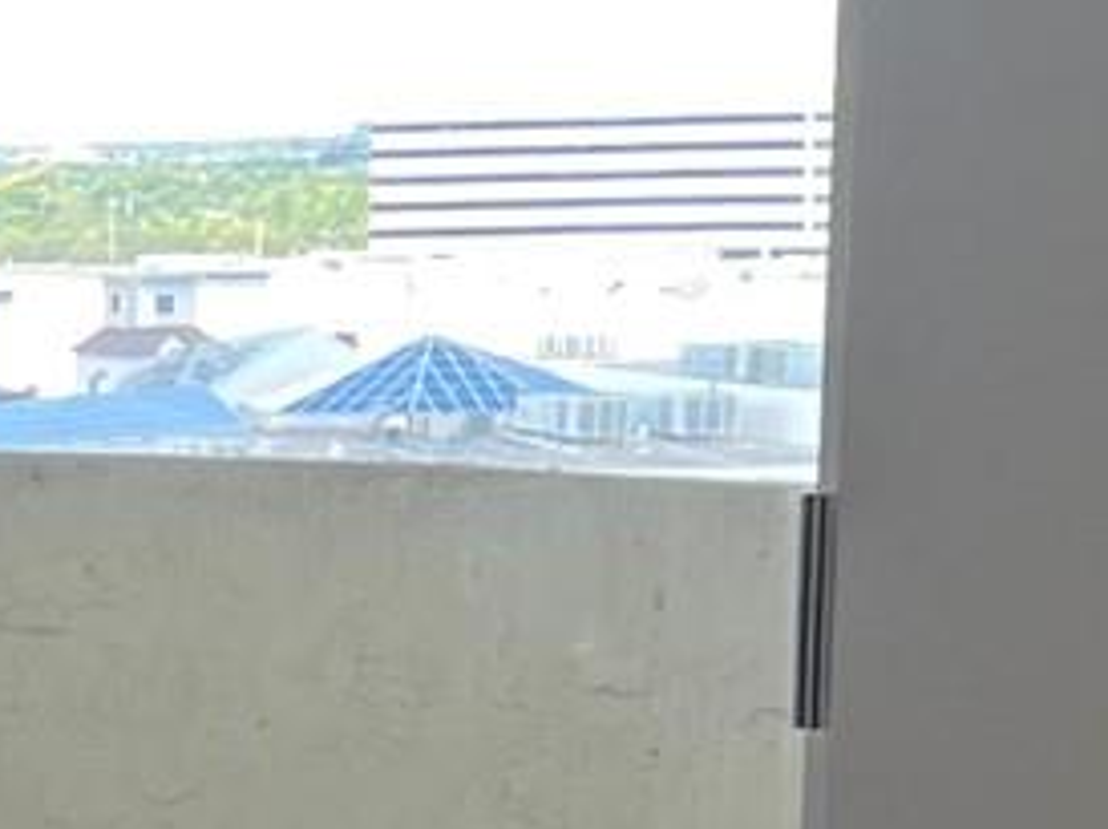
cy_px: 934
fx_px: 4861
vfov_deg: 9.6
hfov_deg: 11.5
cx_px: -1217
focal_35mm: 152
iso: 50
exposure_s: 1/121
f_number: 1.5
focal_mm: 5.7
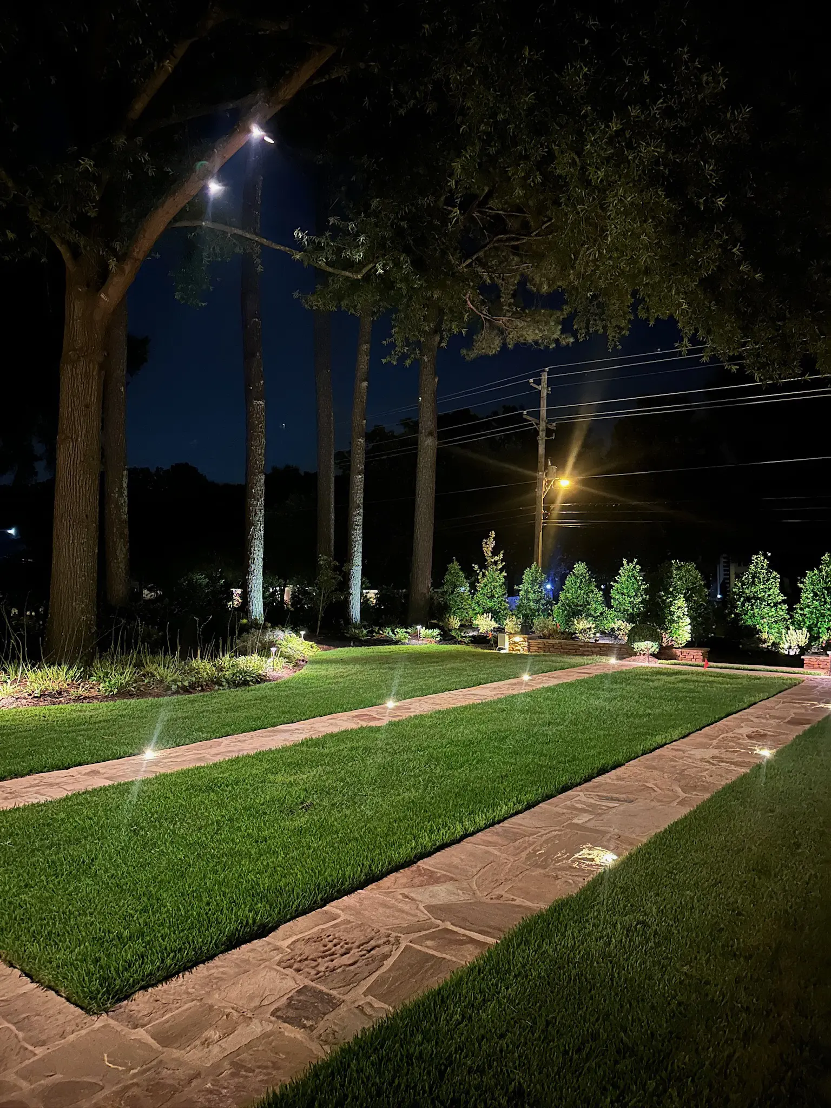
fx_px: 768
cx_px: 416
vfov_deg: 71.6
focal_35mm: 24
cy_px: 554
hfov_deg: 56.8
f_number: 1.78
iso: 2500
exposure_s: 1/9
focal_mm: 6.86
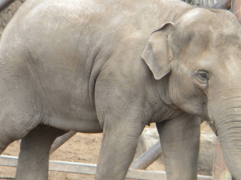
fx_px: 3161
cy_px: 90
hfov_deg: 4.4
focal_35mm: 454
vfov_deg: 3.3
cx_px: 140
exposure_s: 1/500
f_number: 5.4
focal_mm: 50.4
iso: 389
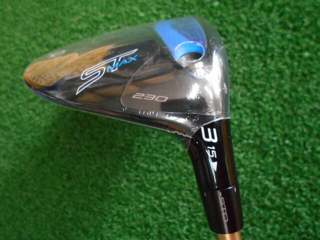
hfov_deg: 67.3
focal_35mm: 26
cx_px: 160
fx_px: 240
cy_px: 120
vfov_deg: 53.1
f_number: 3.2
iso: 800
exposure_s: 1/125
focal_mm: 4.6
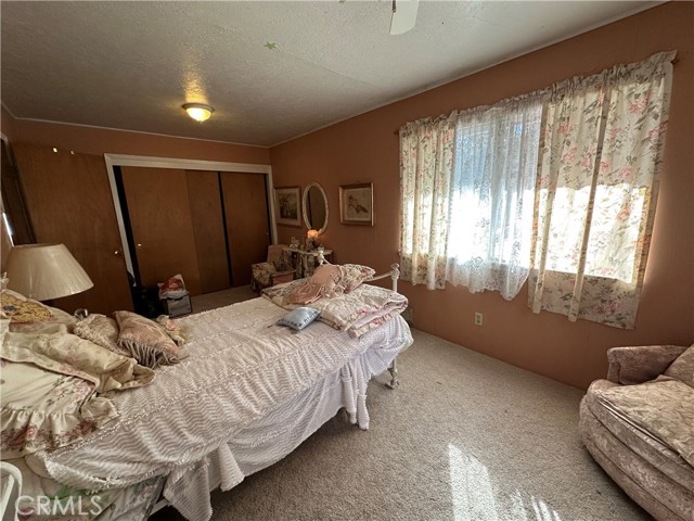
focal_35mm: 14
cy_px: 260
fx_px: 281
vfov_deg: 85.7
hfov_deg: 102.1
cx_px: 347
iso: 160
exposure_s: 1/120
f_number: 2.2
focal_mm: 2.22
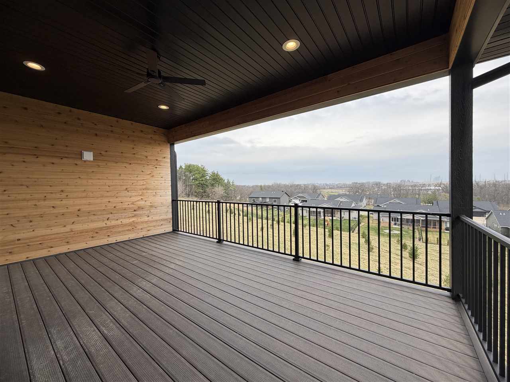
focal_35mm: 14
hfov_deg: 102.1
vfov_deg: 85.6
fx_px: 206
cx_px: 255
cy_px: 191
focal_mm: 2.22
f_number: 2.2
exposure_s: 1/607
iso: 40
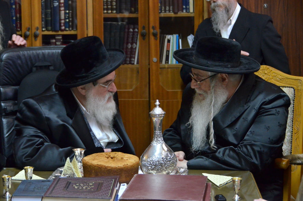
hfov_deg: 22.0
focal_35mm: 93
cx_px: 152
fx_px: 781
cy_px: 100
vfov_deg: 14.6
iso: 2000
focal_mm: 62
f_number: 4.8
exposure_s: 1/100
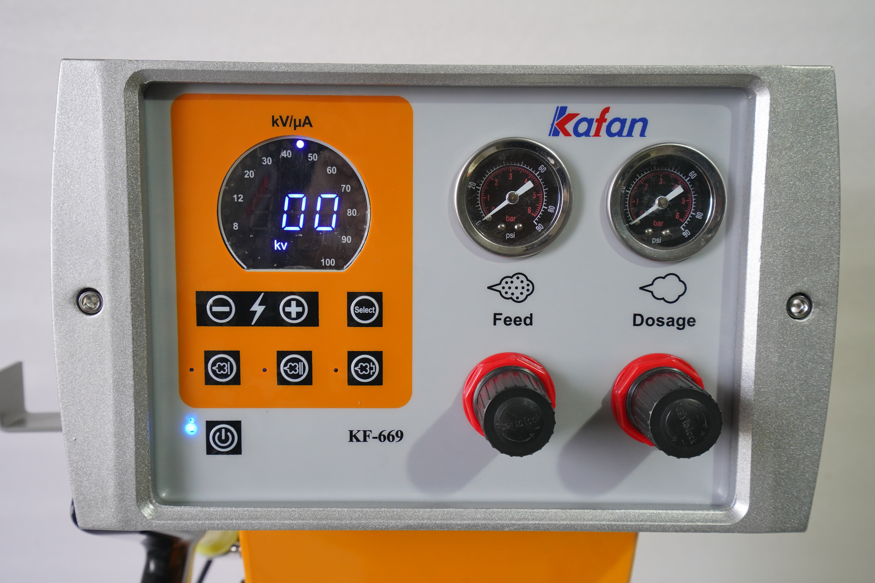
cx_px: 438
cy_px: 292
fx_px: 851
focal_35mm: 35
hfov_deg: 54.4
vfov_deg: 37.9
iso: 1600
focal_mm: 35
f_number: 8
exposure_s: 1/45
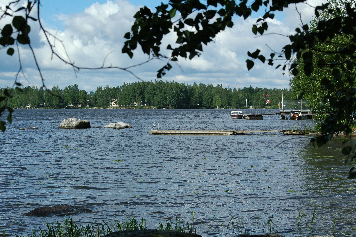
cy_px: 118
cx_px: 178
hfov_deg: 22.6
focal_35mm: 90
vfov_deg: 15.2
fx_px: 889
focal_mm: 60
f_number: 11
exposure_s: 1/400
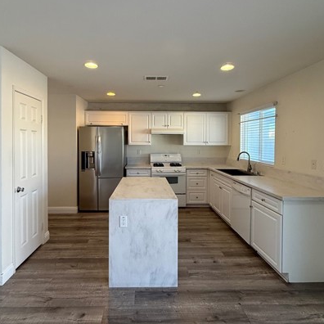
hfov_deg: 74.7
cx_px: 148
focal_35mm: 20
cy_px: 147
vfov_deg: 74.7
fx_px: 212
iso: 200
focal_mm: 2.22
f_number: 2.2
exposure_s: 1/120
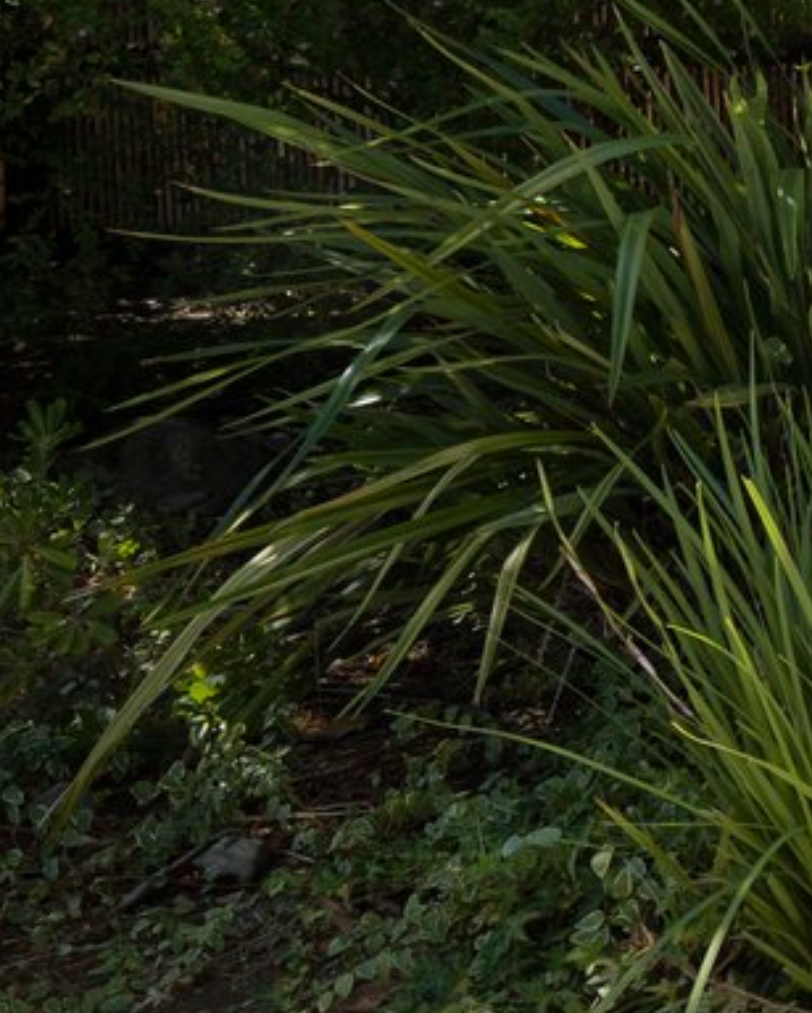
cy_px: 49
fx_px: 1800
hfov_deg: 16.0
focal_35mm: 60
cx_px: 1827
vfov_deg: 29.7
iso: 100
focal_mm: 12
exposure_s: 1/160
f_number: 8
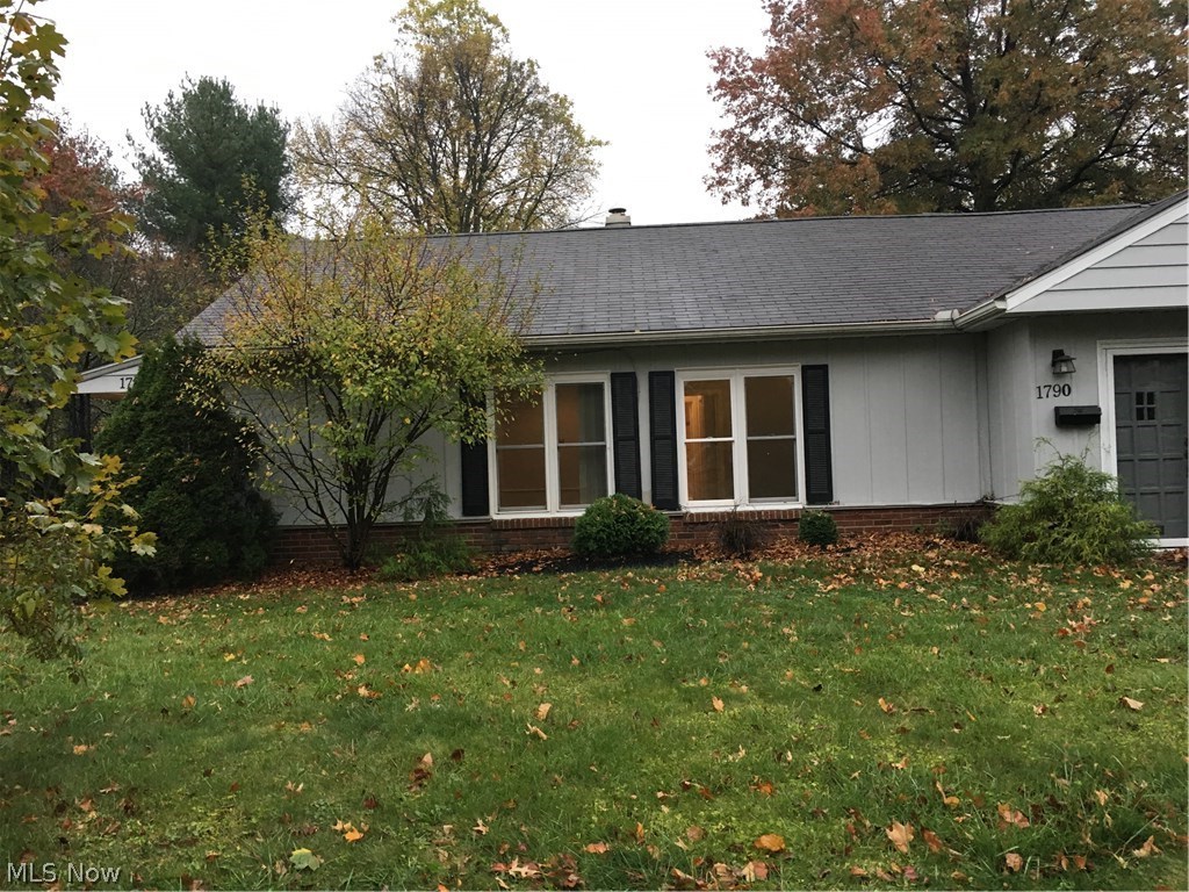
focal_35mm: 29
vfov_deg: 48.2
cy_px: 446
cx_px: 594
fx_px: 996
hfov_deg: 61.7
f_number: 2.2
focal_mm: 4.15
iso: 40
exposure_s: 1/30
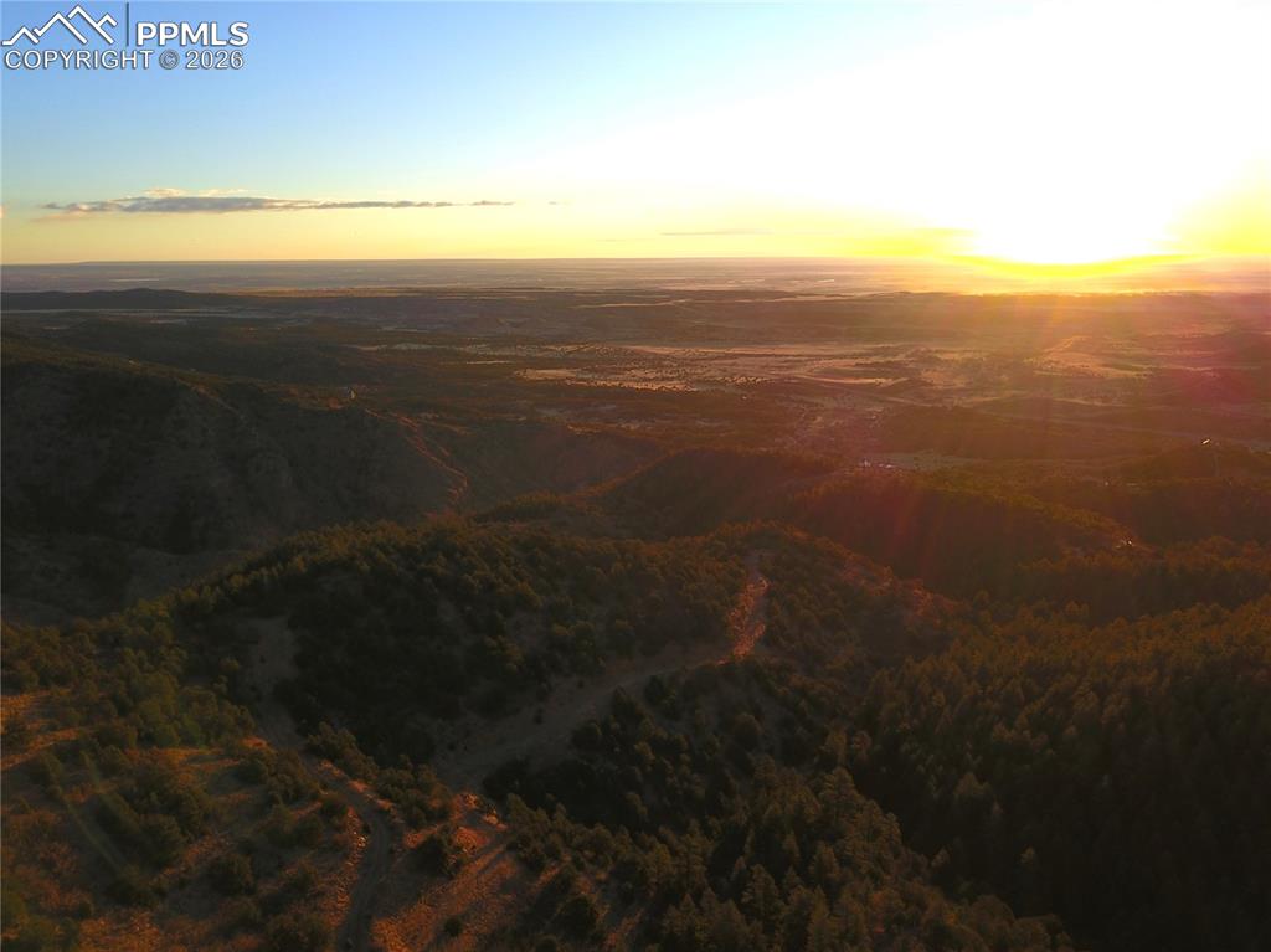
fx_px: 954
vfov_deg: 53.0
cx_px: 636
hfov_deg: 67.3
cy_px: 476
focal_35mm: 26
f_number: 2.2
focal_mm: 4.73
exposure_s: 1/400
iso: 100
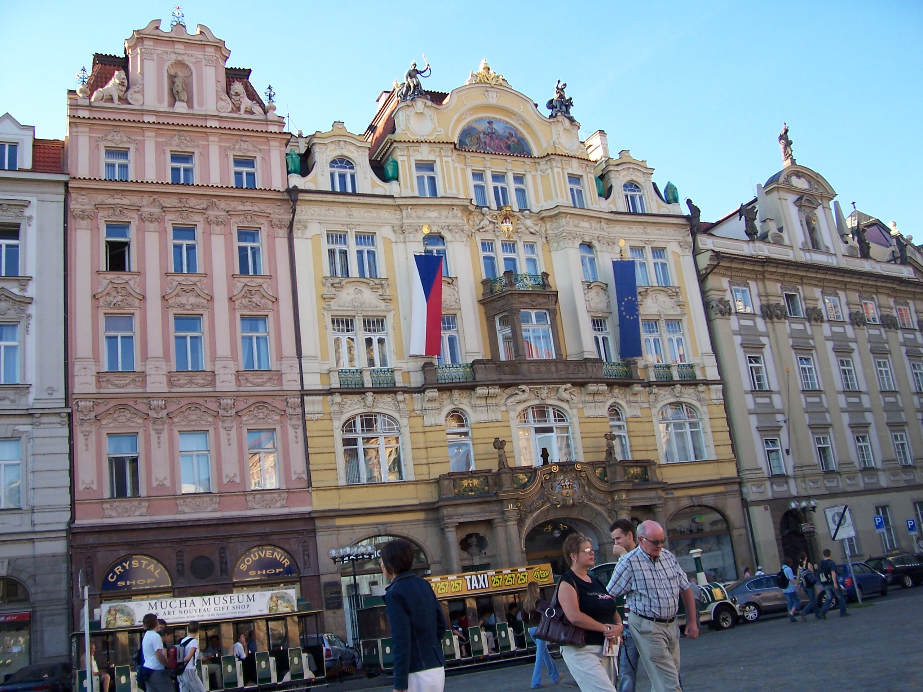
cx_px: 462
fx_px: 907
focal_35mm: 34
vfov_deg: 41.8
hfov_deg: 54.0
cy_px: 346
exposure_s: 1/350
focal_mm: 5.6
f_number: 2.7
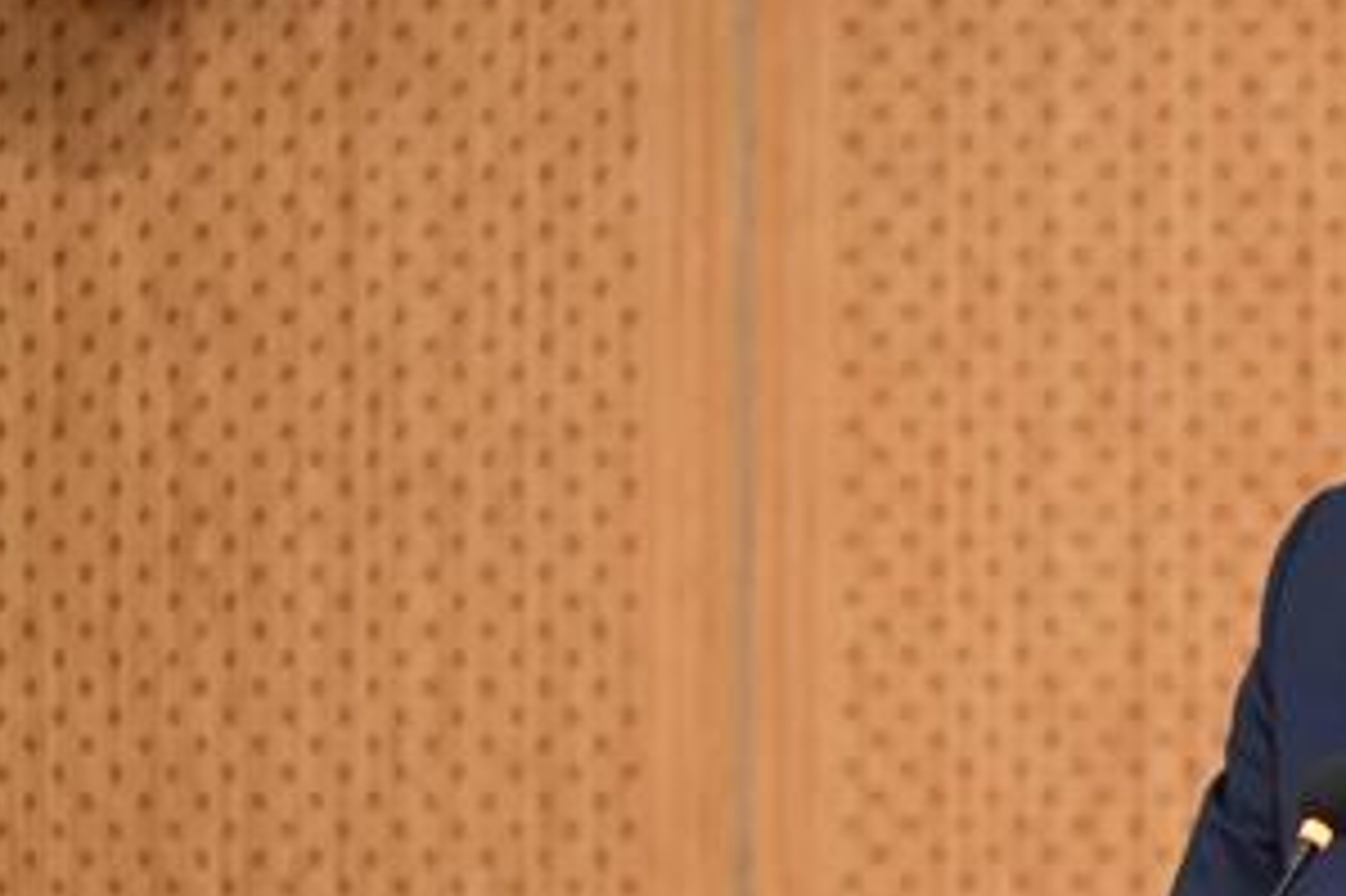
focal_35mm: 490
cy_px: 723
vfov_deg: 2.8
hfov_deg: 4.2
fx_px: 18310
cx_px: 1517
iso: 2000
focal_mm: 190
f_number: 3.2
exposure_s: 1/50
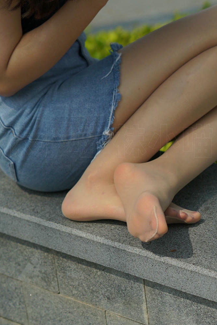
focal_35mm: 107
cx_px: 163
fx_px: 966
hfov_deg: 12.8
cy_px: 170
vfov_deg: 19.1
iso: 100
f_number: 2.8
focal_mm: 50
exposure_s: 1/4000
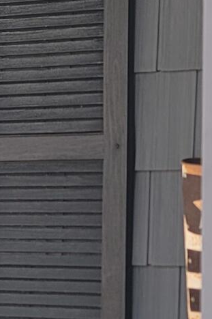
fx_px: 1476
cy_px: 284
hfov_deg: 8.1
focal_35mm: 167
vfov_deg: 12.2
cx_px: -59
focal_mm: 7
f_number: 1.8
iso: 20
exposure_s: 1/120
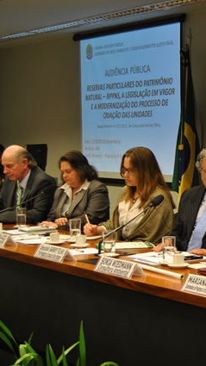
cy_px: 183
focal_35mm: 90
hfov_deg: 13.1
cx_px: 253
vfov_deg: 23.7
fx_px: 874
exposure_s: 1/30
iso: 200
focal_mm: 38
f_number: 4.8
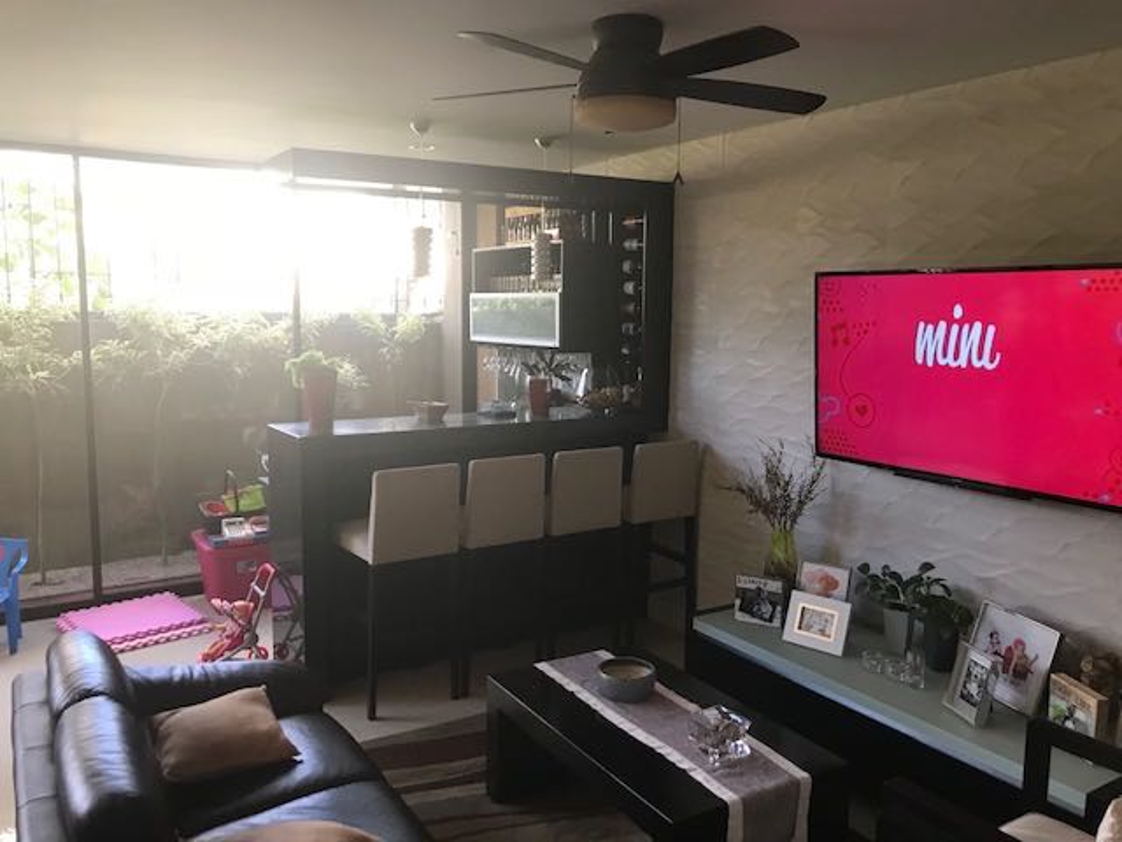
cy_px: 421
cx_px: 561
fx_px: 908
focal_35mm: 28
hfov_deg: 63.4
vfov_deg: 49.7
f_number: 1.8
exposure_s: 1/30
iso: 40
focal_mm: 3.99
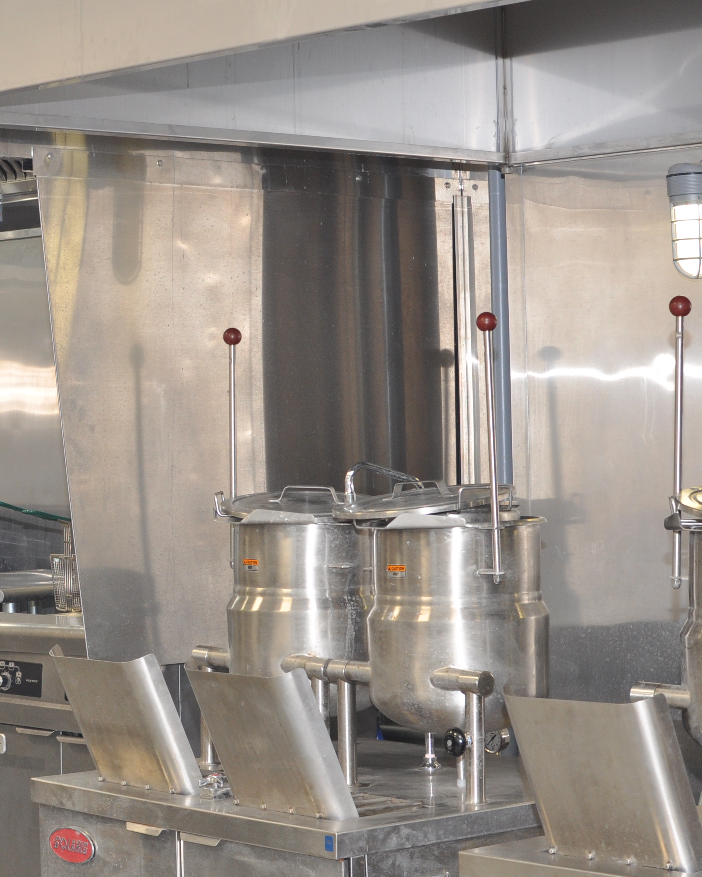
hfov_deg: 16.4
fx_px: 2439
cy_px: 373
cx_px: 264
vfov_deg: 20.4
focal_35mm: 94
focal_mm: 35
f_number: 5
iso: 400
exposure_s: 1/100
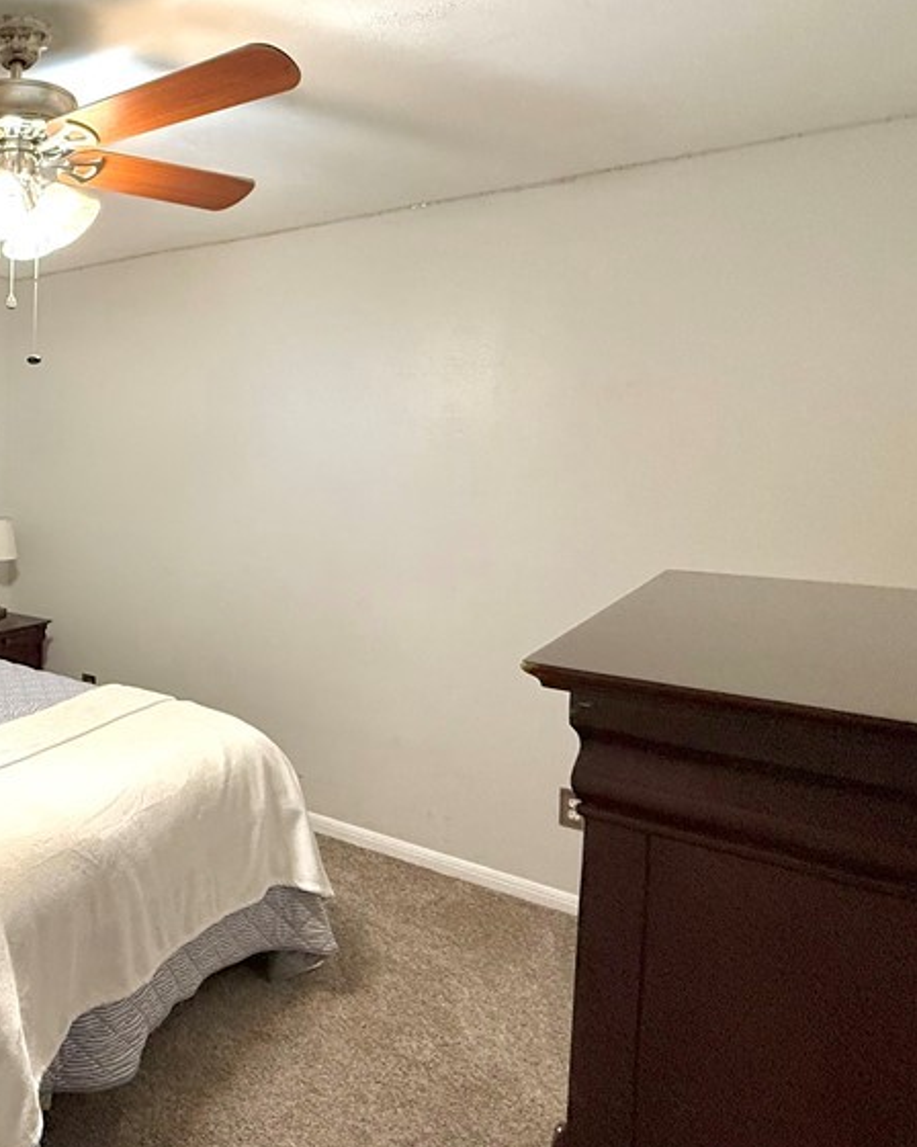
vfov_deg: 67.7
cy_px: 487
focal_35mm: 25
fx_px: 848
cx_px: -45
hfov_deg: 45.6
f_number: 2.2
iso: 320
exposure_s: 1/60
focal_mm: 2.22
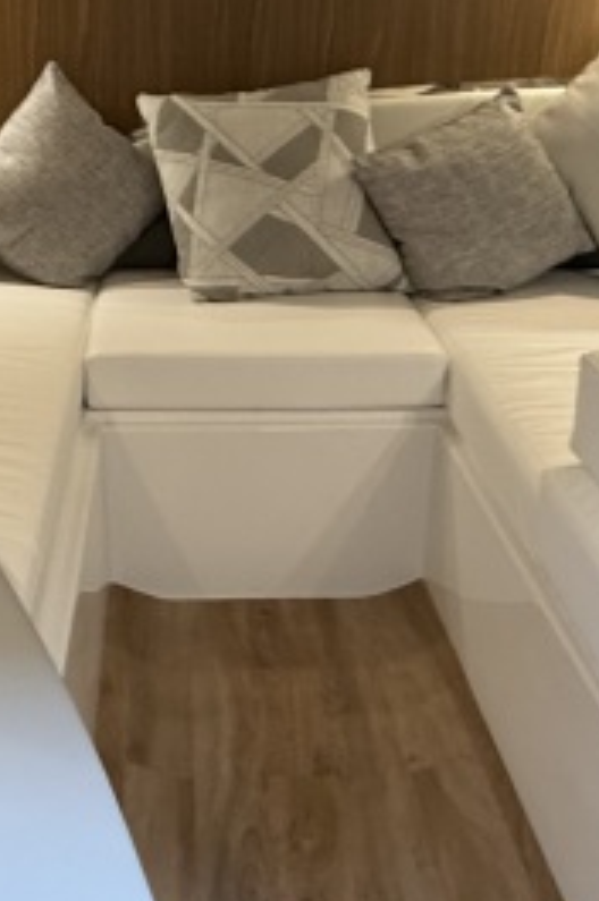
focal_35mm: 44
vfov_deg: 43.8
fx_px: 1101
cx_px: 187
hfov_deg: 30.2
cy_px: 282
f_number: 2.2
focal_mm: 2.22
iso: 250
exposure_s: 1/50
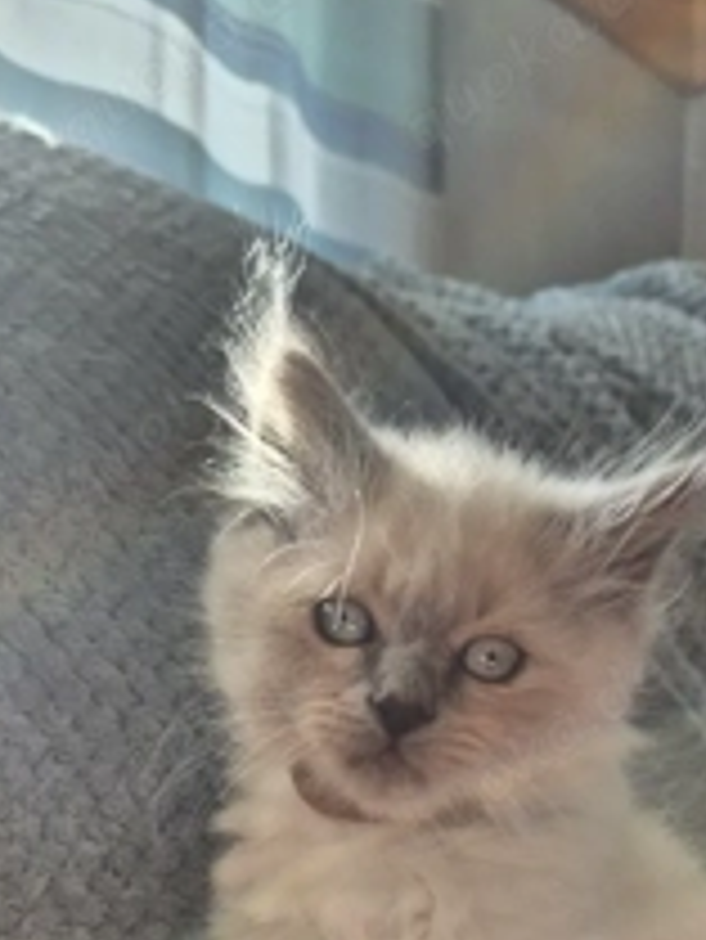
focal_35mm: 44
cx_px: 288
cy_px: 801
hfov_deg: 32.8
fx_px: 1195
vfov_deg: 40.5
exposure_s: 1/182
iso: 32
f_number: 1.8
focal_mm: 5.4
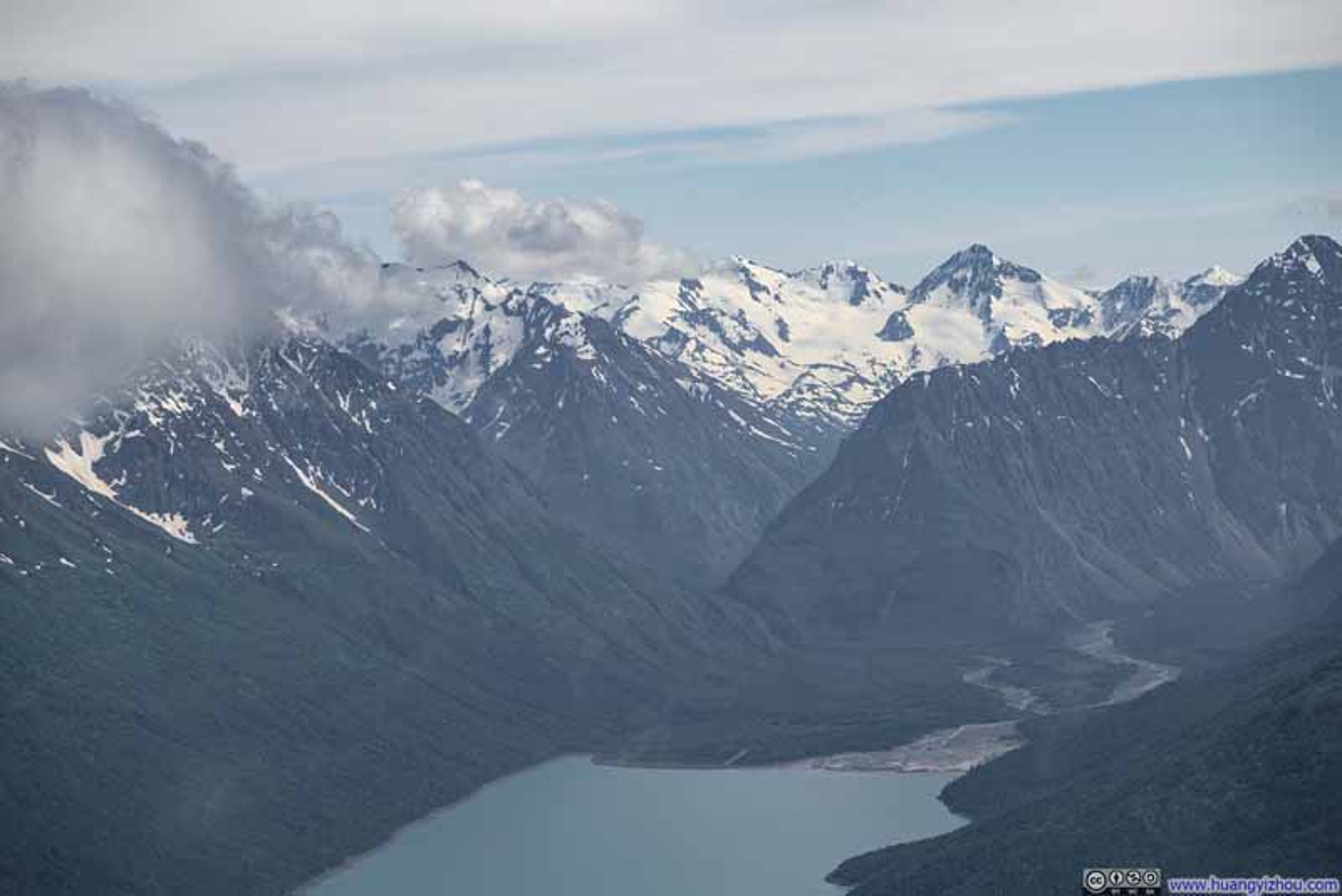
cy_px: 448
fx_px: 4102
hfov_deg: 18.6
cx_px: 671
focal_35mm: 110
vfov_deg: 12.5
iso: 100
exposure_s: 1/1600
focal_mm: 110
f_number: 6.3
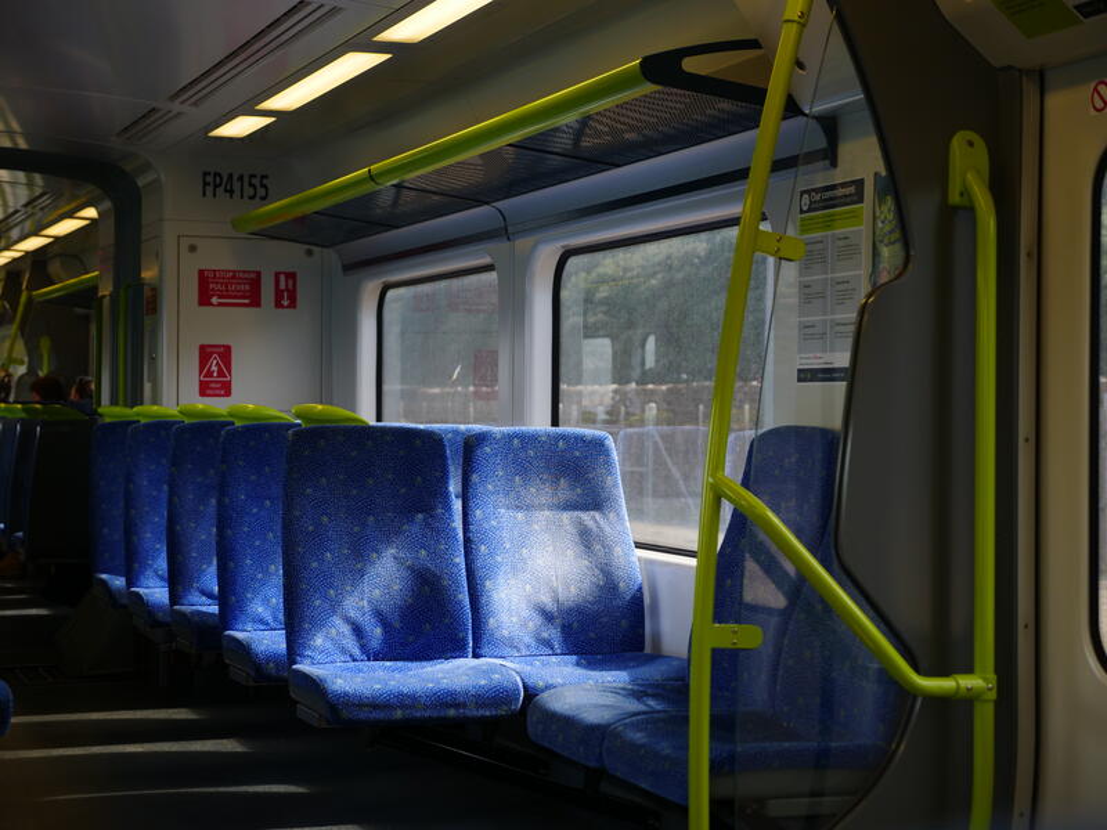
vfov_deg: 21.0
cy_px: 415
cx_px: 554
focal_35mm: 70
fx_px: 2239
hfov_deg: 27.8
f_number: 3.2
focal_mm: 35
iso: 200
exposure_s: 1/200
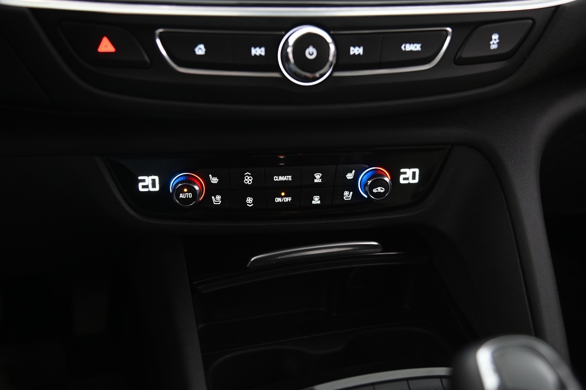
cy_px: 198
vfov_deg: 34.2
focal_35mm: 39
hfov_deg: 49.6
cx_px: 297
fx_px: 634
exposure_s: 1/13
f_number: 4
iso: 2000
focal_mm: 38
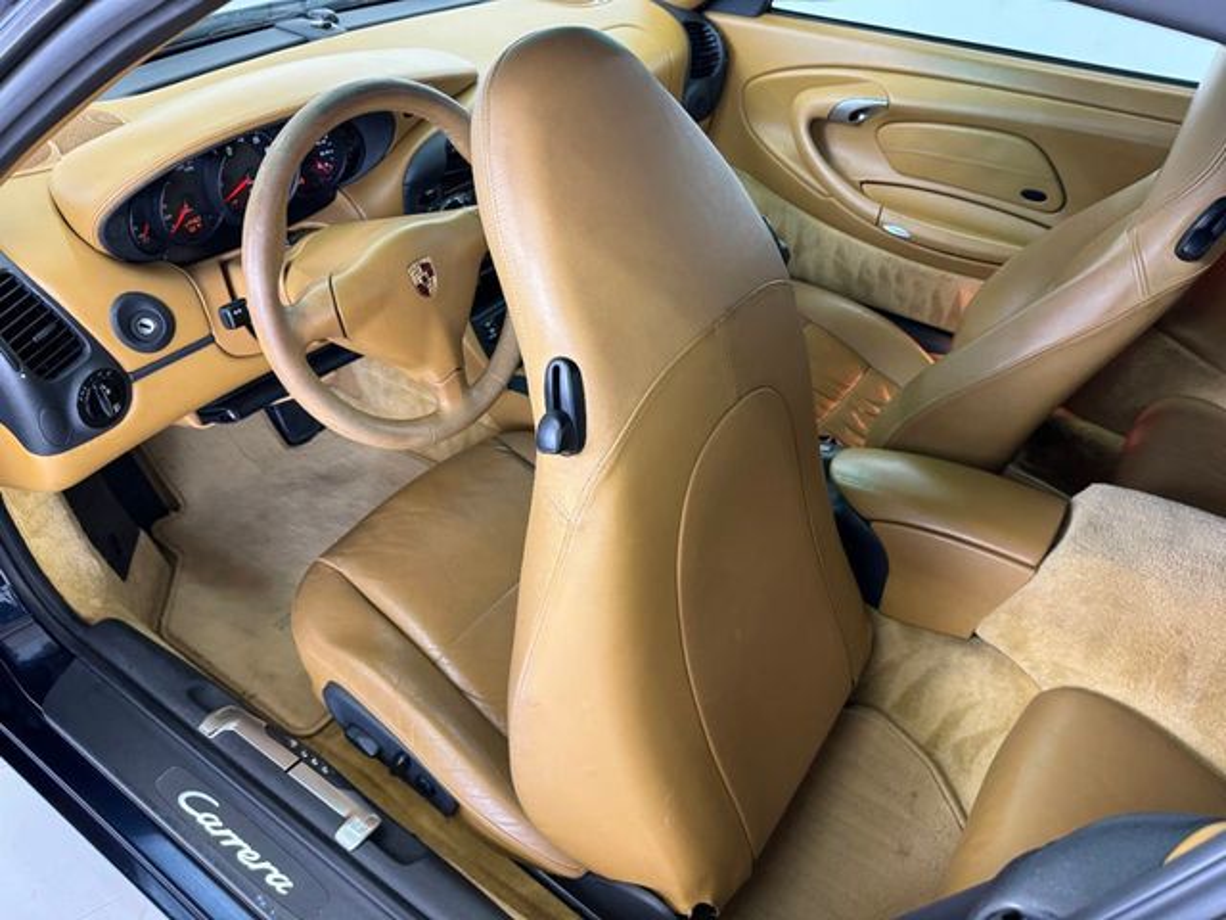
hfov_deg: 71.6
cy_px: 460
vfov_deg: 56.8
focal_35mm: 24
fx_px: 850
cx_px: 613
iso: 500
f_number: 1.78
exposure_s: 1/60
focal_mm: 6.86
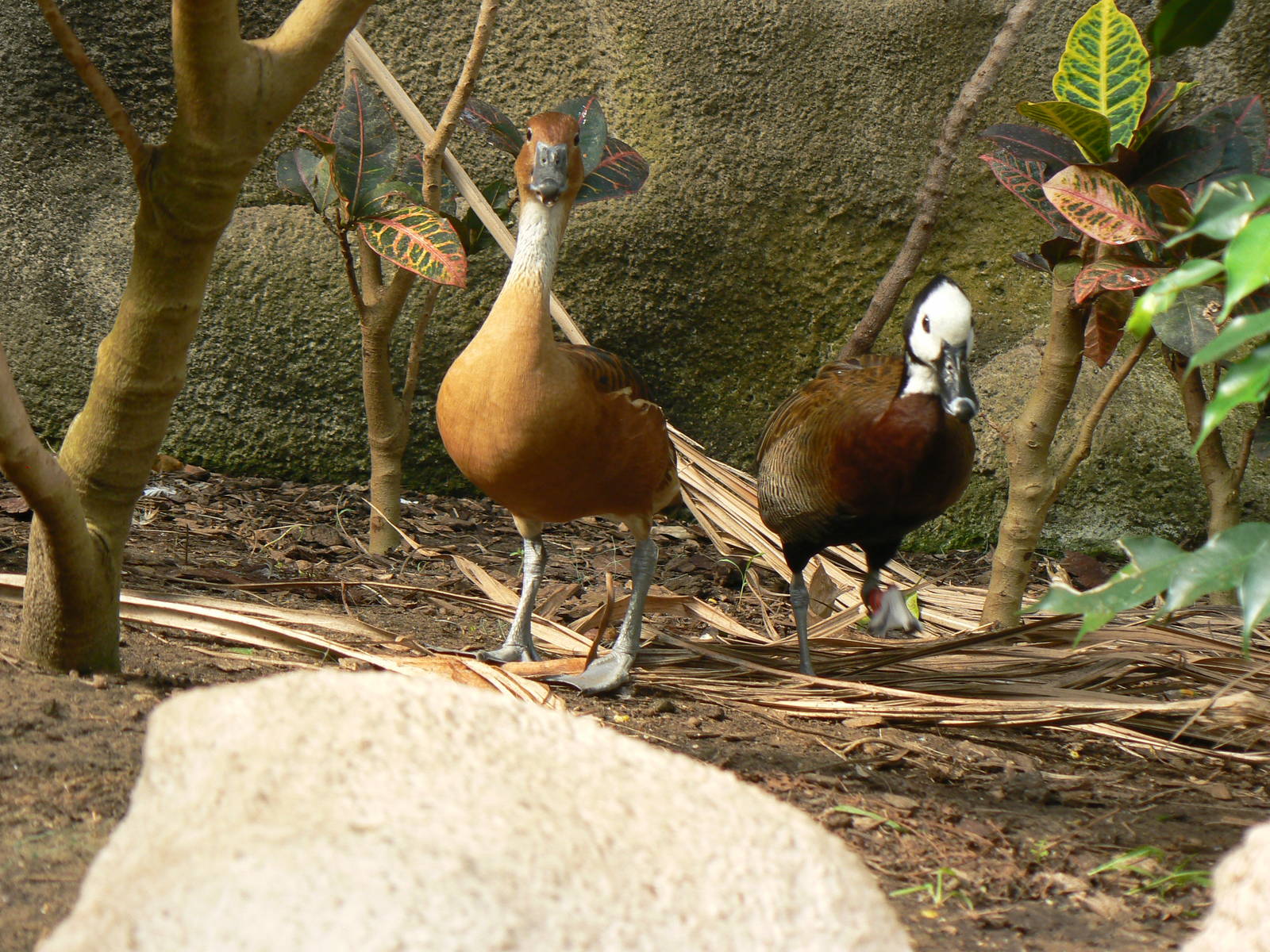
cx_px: 635
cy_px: 476
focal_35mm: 106
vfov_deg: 14.0
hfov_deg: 18.5
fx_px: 3889
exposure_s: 1/100
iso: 80
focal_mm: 17.7
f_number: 4
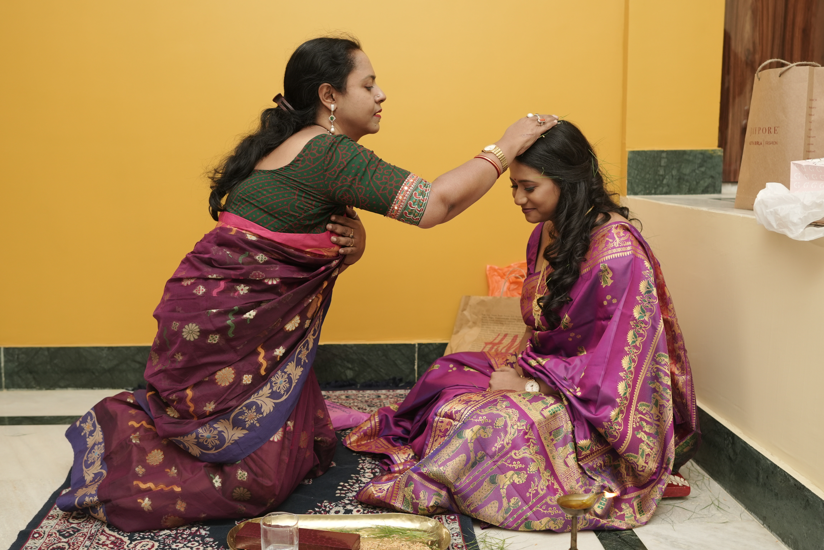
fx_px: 824
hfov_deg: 53.1
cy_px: 275
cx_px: 412
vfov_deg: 36.9
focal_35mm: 36
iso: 320
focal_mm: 24
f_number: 2.2
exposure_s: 1/200
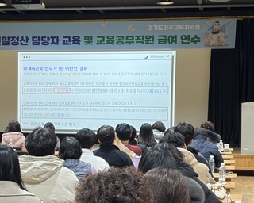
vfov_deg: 13.8
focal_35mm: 111
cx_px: 52
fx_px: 834
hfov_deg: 17.2
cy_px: 153
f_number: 1.6
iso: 160
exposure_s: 1/60
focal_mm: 5.96
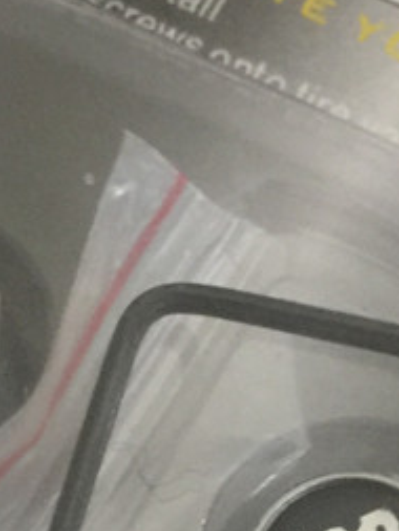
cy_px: 636
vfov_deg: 15.6
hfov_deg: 12.1
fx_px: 1873
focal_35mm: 122
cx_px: 78
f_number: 2.2
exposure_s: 1/8
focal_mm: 4.15
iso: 160
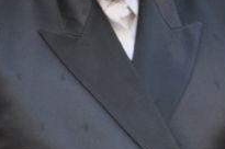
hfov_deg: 3.9
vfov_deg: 2.6
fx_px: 3326
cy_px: -29
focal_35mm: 533
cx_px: -149
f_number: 8
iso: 320
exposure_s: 1/80
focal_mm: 52
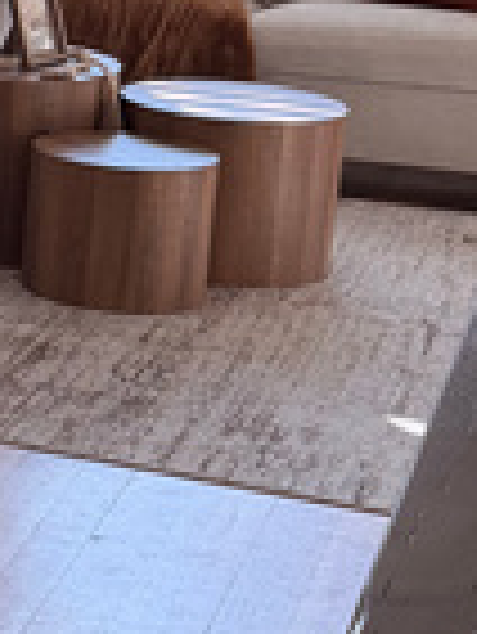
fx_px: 2403
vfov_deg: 15.0
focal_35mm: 131
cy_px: 153
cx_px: -810
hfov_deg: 9.5
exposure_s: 1/178
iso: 80
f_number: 1.78
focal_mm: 6.76
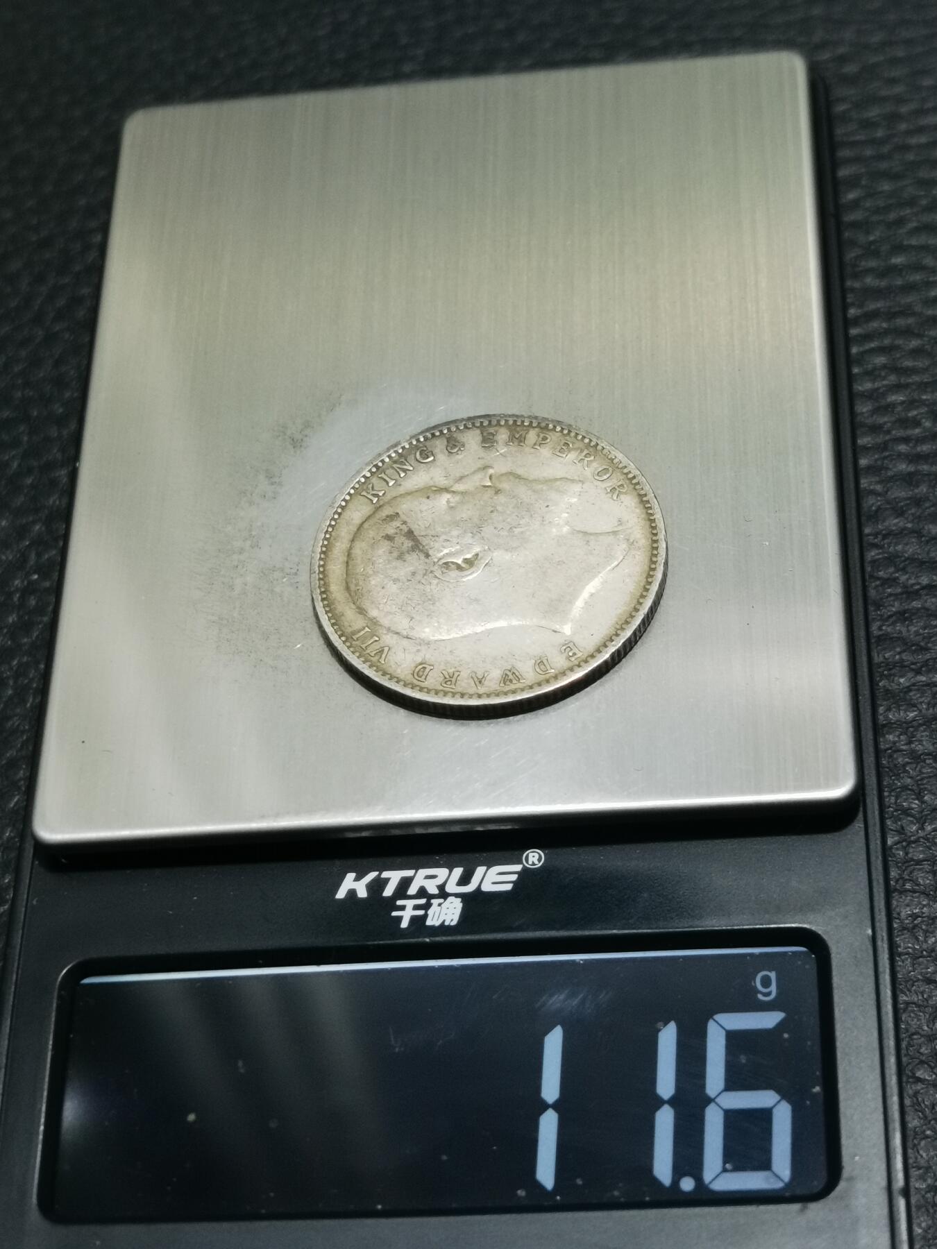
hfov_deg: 22.3
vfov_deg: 29.4
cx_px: 468
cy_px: 624
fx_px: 2382
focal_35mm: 66
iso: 160
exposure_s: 1/100
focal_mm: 6.67
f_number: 1.9
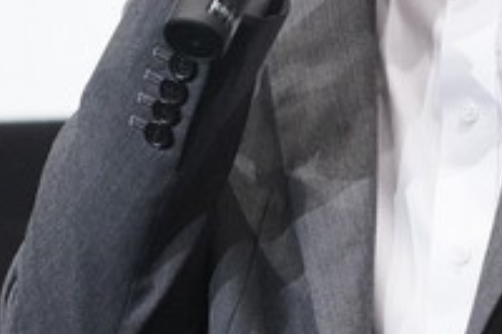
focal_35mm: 584
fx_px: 8137
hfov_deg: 3.5
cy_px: 123
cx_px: 451
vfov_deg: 2.4
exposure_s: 1/100
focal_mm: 146
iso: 8000
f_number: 4
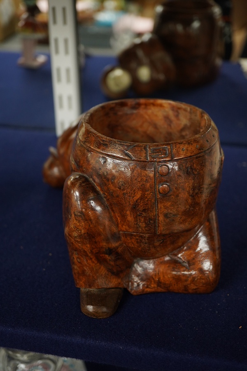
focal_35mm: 45
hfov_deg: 29.9
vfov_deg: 43.6
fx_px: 463
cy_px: 186
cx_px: 124
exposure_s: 1/125
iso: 1250
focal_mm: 30
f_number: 5.6
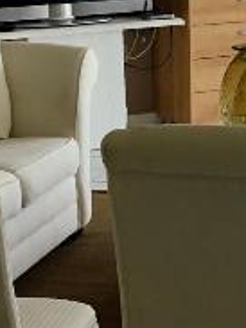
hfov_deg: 11.2
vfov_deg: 15.1
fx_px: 1233
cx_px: 289
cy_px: 93
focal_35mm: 130
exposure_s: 1/121
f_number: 2.4
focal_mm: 3.3
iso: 25
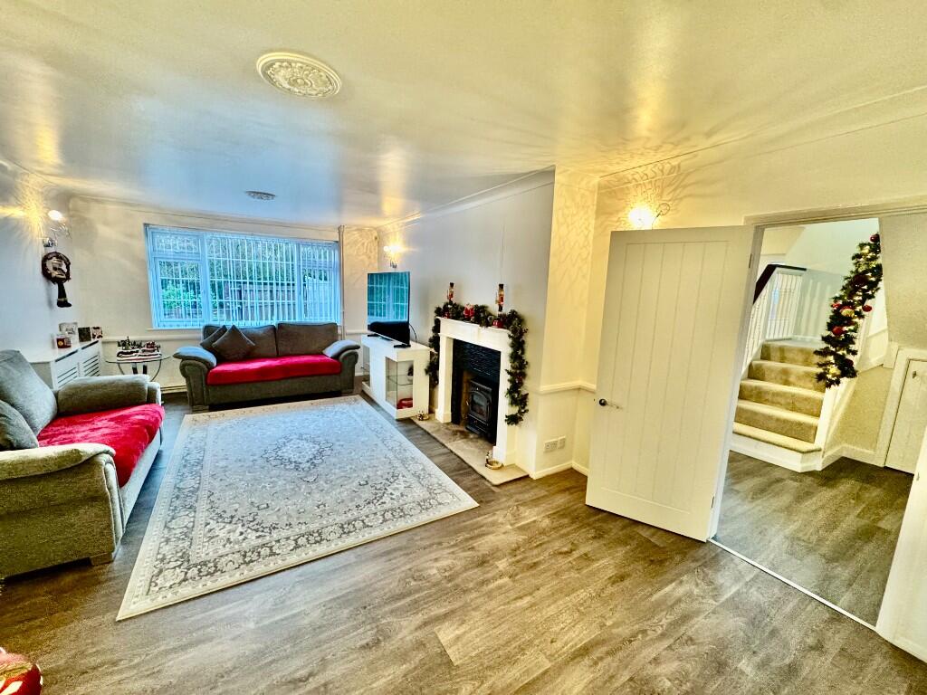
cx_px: 464
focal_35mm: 14
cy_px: 348
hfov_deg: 102.1
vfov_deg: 85.7
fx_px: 375
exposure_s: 1/47
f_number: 2.2
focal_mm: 2.22
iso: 500
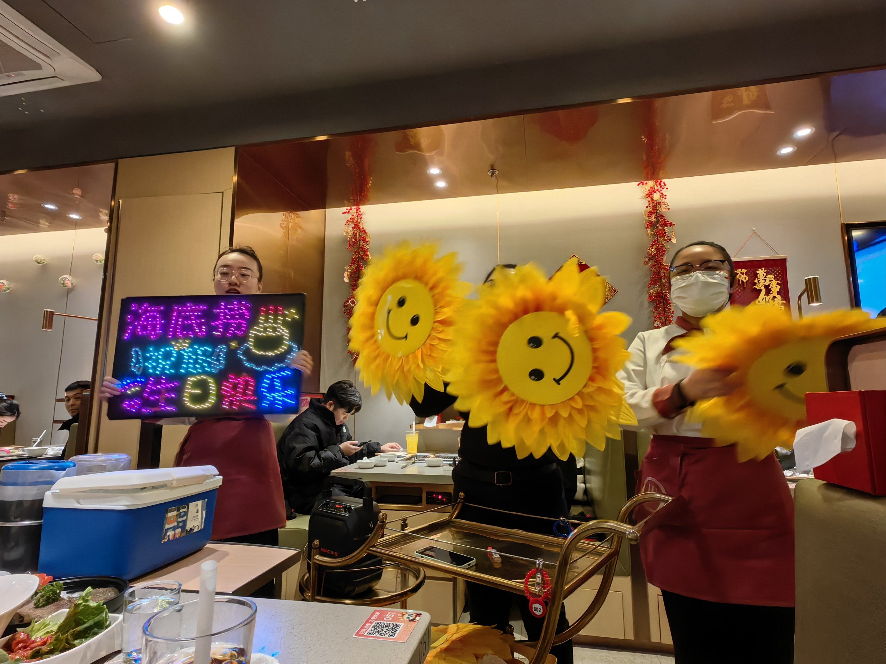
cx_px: 443
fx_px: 461
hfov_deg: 87.8
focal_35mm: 18
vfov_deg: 71.6
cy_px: 332
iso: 320
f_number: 2.2
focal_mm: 1.76
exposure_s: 1/50
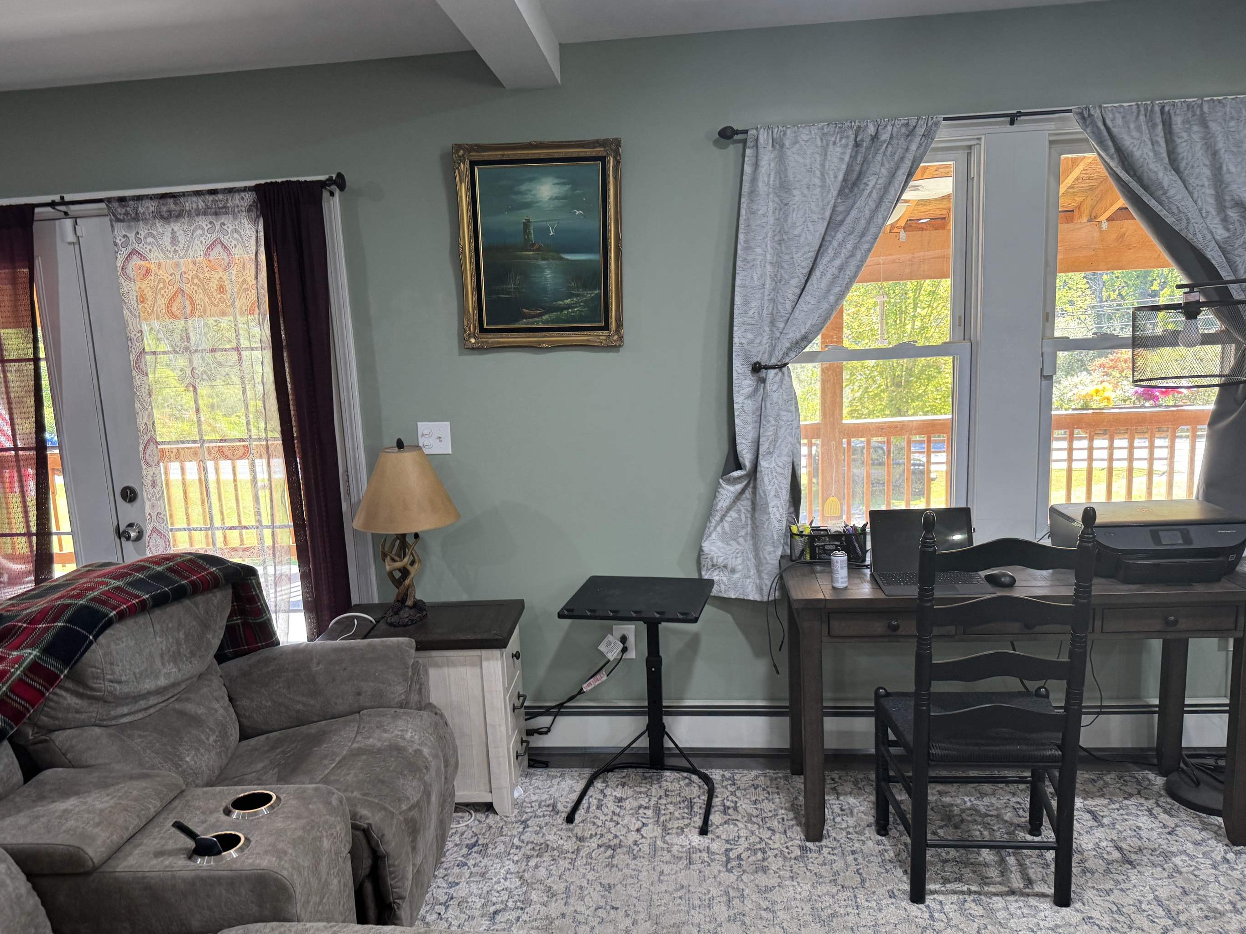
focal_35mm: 27
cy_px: 510
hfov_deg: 65.3
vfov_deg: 51.3
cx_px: 590
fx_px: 972
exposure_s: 1/60
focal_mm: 6.76
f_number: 1.78
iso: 125
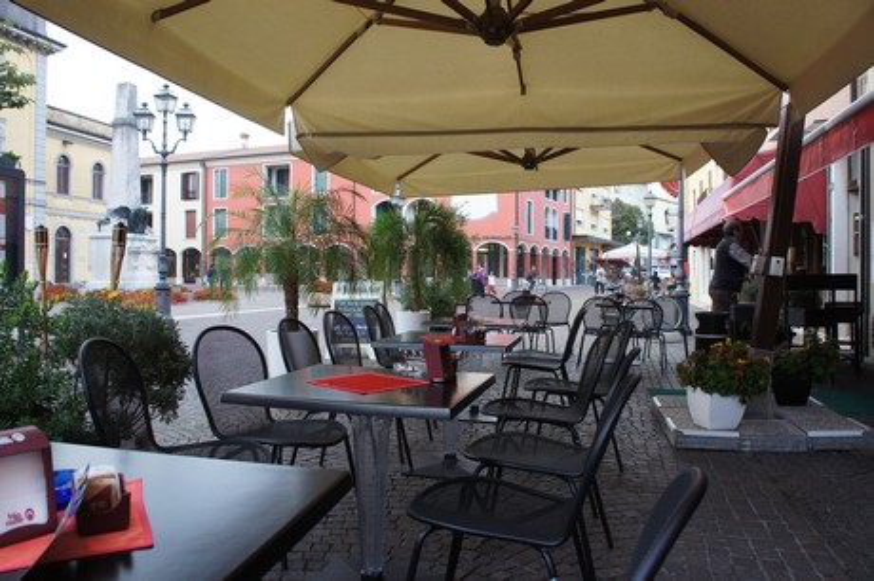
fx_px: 655
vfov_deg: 47.9
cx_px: 437
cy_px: 290
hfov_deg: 67.4
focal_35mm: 27
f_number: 4.5
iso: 1000
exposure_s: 1/250
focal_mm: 18
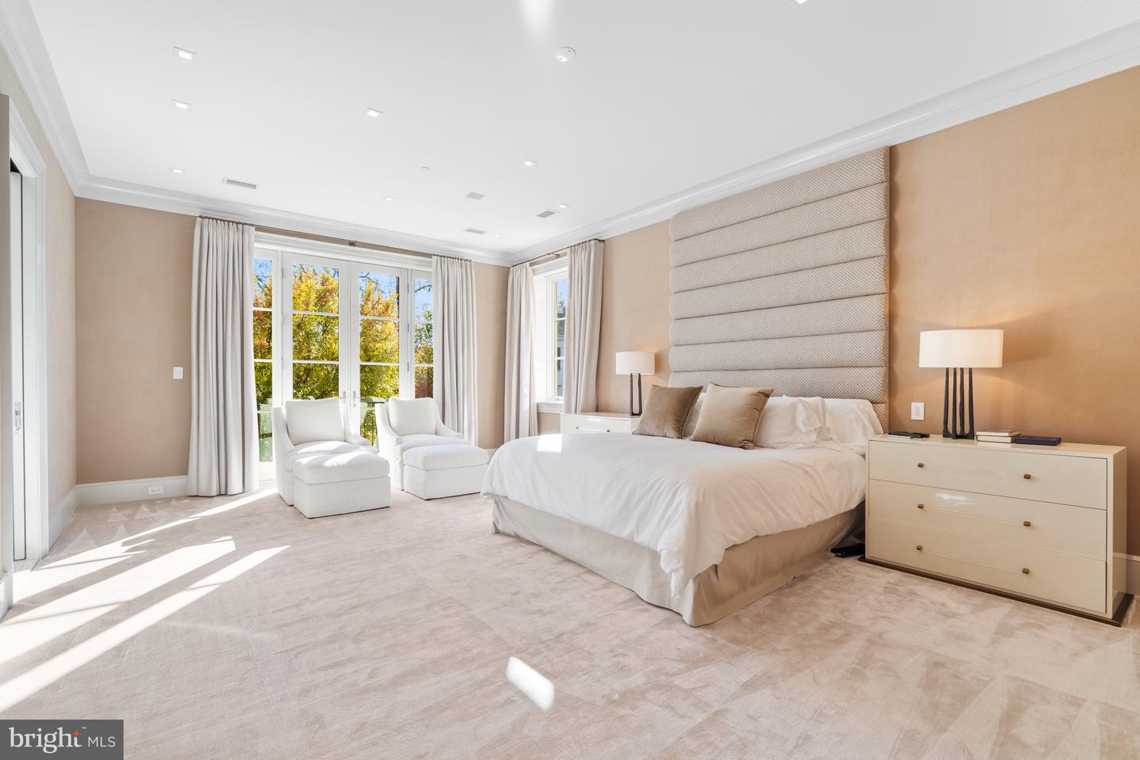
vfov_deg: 73.7
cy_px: 380
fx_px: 507
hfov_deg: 96.7
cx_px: 570
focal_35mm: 16
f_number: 8
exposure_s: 1/10
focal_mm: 16
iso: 500
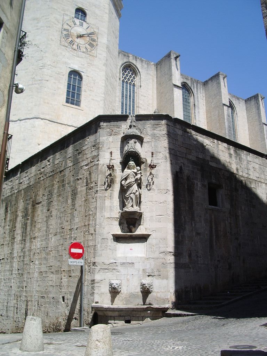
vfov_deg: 52.6
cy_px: 178
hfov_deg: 40.7
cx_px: 134
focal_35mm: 35
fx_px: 360
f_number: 4.3
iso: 50
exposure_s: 1/400
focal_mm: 5.8
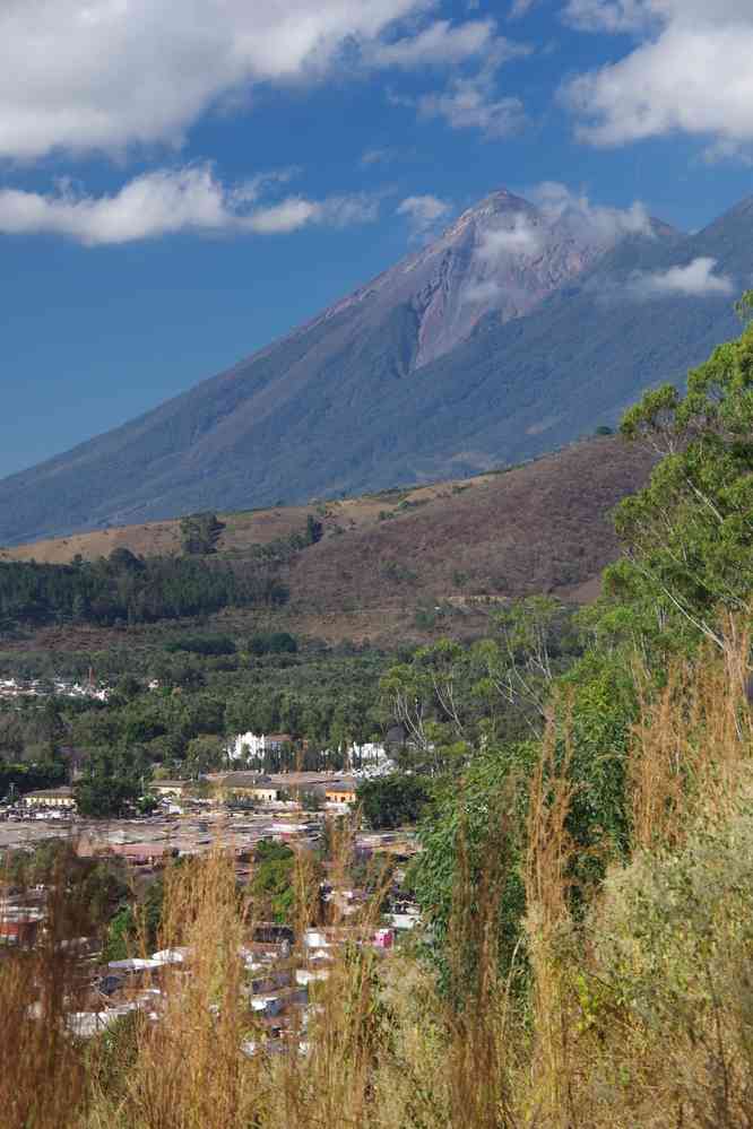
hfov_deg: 14.0
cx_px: 376
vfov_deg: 20.9
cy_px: 564
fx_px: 3059
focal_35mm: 98
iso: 200
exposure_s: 1/100
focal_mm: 65
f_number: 10
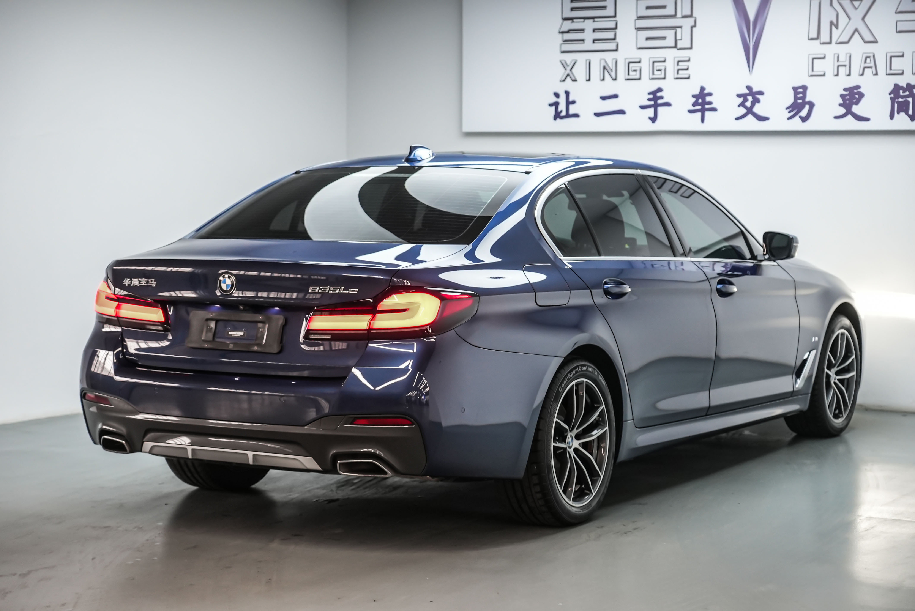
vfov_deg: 19.8
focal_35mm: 69
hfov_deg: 29.2
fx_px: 1755
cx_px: 458
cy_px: 306
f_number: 4
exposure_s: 1/100
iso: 2500
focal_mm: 69
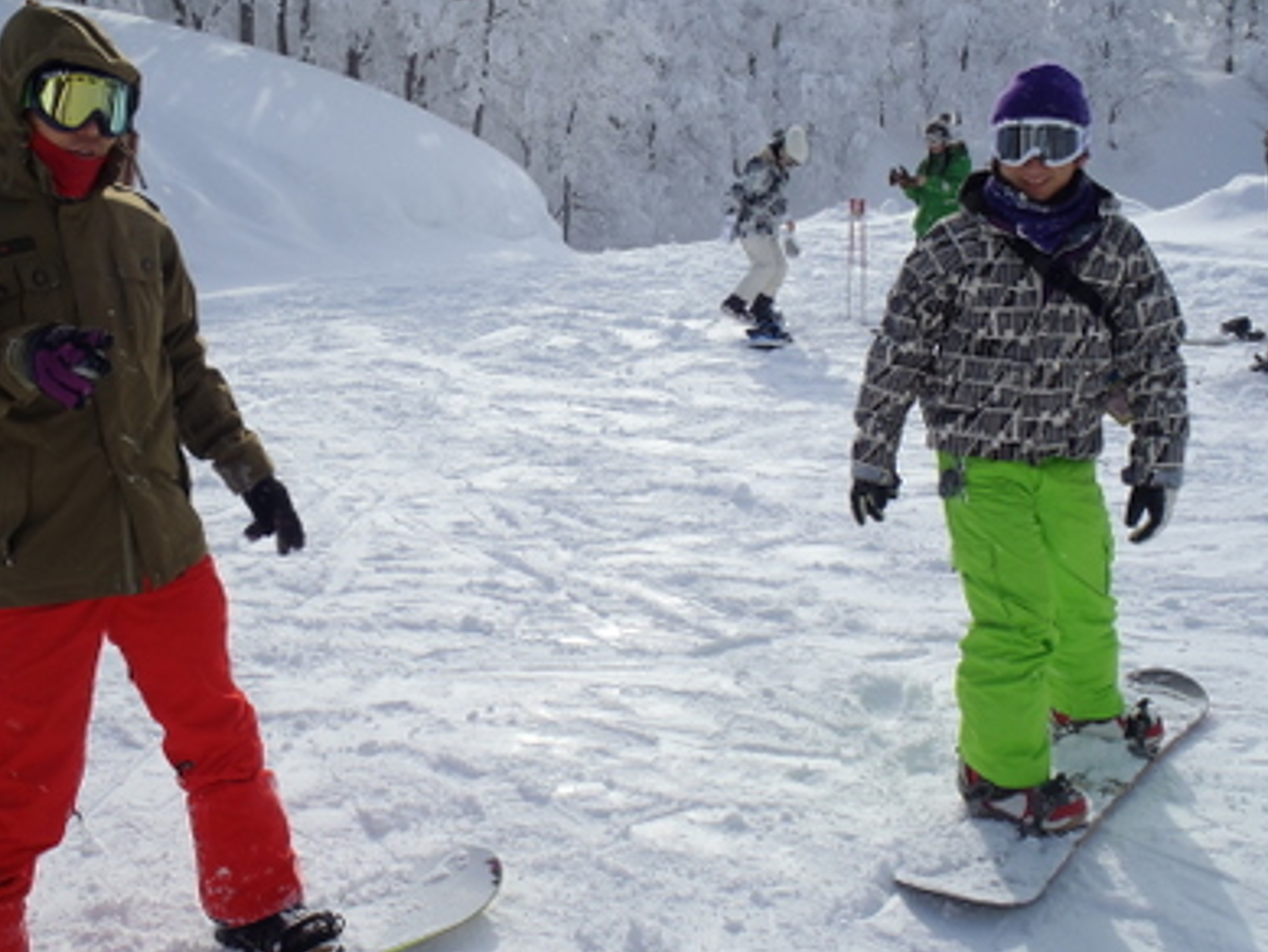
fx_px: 1319
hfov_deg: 51.1
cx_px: 522
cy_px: 399
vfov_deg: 39.6
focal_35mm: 36
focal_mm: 5
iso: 80
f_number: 11
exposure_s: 1/160
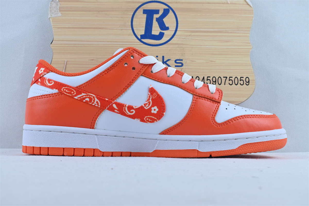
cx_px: 154
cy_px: 103
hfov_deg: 38.9
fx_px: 438
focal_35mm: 51
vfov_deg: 26.5
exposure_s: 1/160
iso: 1000
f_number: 10
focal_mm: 34
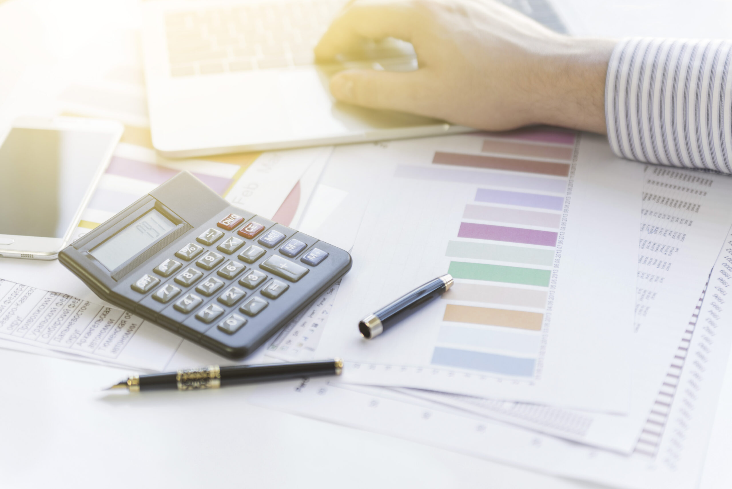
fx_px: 1526
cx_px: 366
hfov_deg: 27.0
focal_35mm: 75
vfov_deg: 18.2
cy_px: 244
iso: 100
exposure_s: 1/30
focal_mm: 75
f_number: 2.8
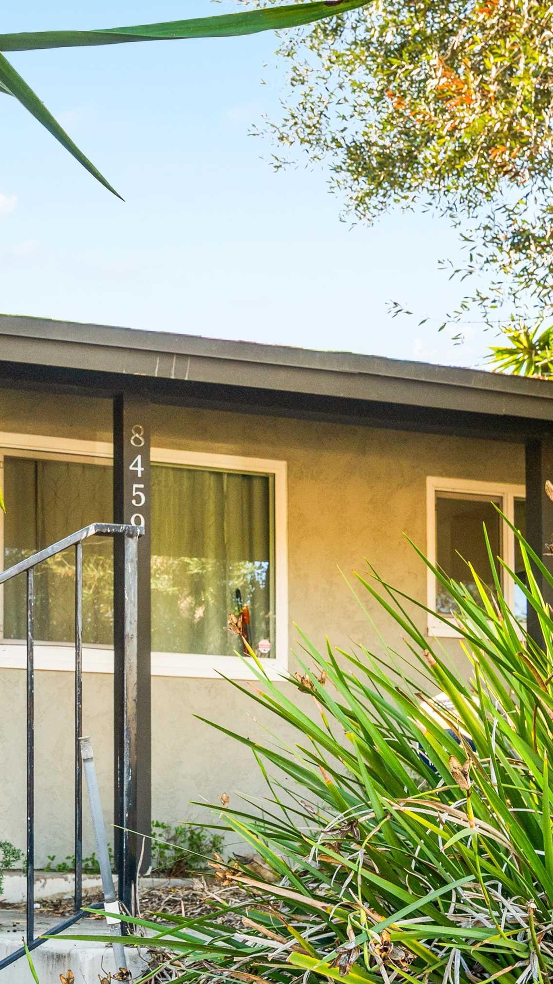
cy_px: 490
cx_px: 59
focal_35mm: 57
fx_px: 1486
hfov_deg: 20.7
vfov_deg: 36.6
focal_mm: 24
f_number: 8
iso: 160
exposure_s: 1/125
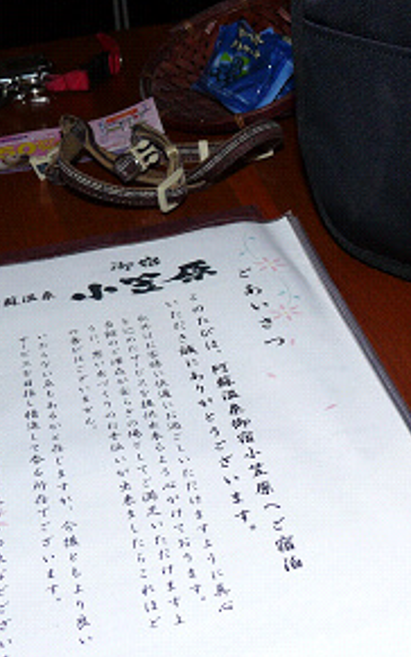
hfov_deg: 24.0
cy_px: 398
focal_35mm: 52
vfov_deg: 38.7
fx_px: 931
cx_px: 390
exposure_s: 1/30
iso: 100
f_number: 2.8
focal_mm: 4.8
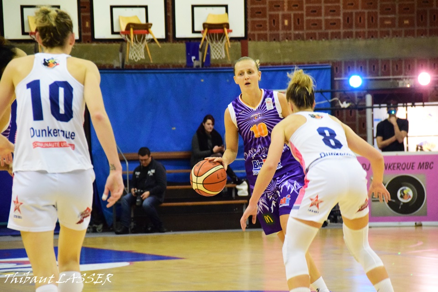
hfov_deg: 10.5
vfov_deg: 7.0
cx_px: 219
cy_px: 146
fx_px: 2372
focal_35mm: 195
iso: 8000
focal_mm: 130
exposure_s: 1/250
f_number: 8
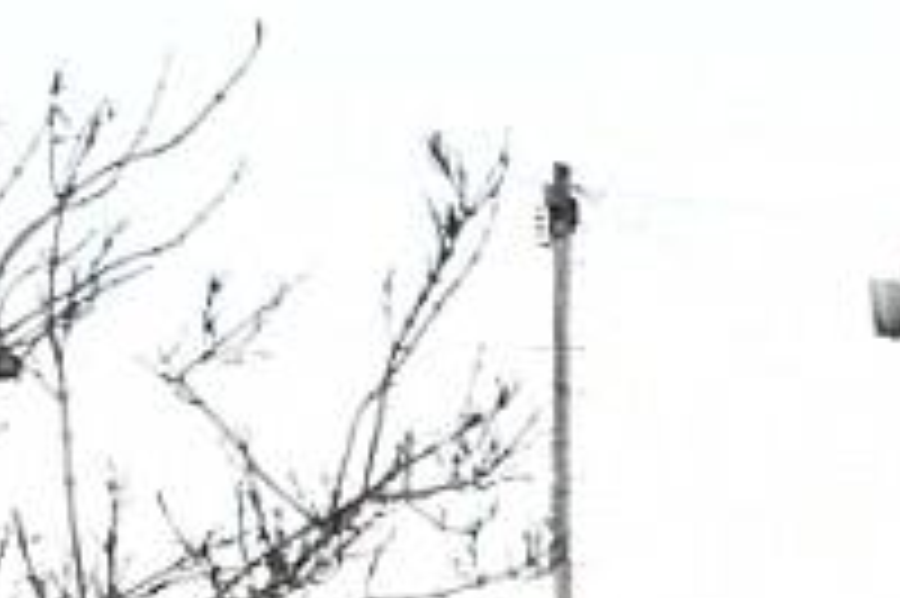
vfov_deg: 14.8
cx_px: 2097
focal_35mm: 85
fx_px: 2112
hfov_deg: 15.3
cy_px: 944
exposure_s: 1/20
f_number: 22
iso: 3200
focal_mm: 11
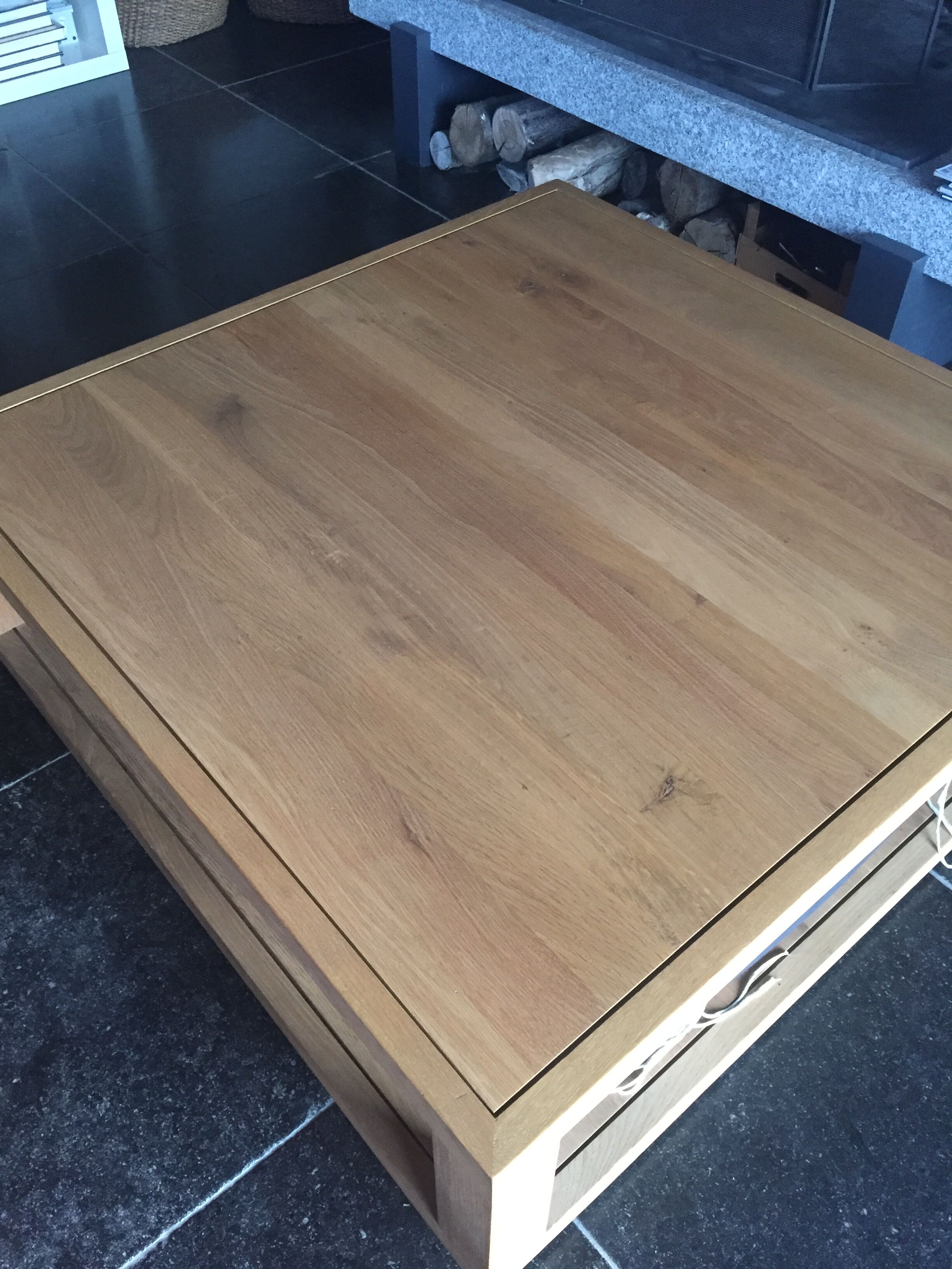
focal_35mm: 29
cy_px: 634
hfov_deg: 48.2
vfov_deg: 61.7
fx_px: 1063
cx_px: 476
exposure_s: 1/25
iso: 250
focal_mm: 4.15
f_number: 2.2
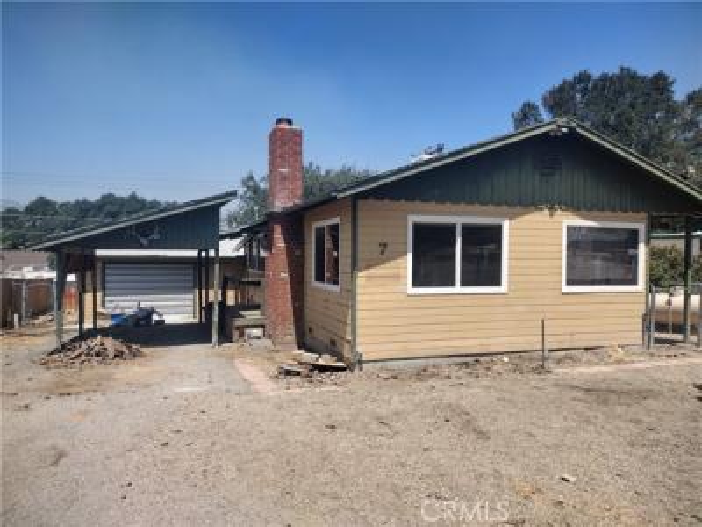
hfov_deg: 65.3
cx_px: 351
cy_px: 264
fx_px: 548
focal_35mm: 27
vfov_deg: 51.4
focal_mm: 4.71
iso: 100
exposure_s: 1/1910
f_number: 1.7
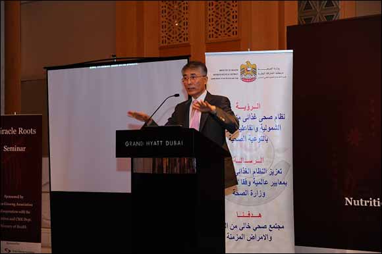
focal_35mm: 70
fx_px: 742
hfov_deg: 28.9
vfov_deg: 19.4
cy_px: 127
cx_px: 191
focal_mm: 70
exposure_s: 1/60
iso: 1250
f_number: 2.8
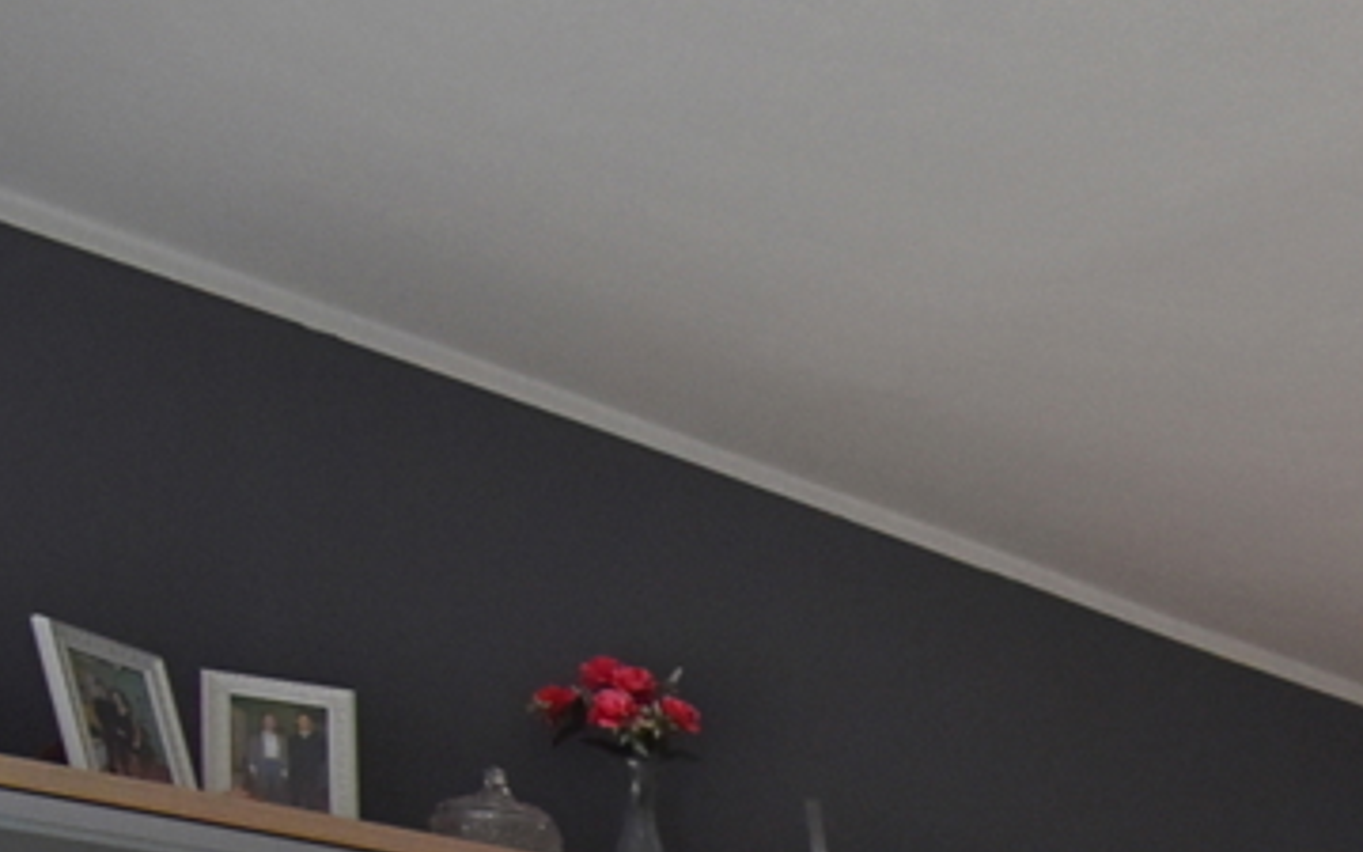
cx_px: 1783
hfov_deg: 30.8
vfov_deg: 19.7
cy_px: 1481
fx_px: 1894
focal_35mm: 51
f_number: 4.5
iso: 800
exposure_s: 1/125
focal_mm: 10
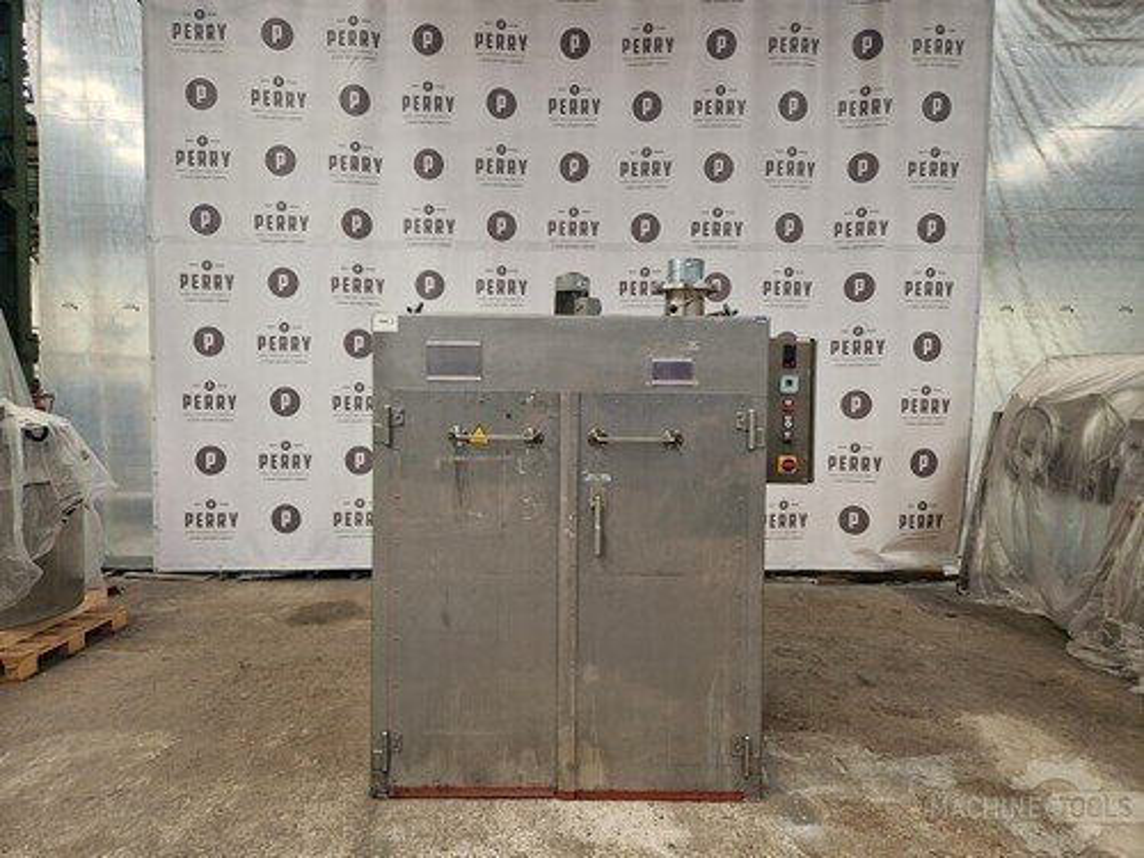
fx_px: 760
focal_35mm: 23
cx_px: 572
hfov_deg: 73.9
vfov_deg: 58.9
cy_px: 429
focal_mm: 5.4
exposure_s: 1/100
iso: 64
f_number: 1.8
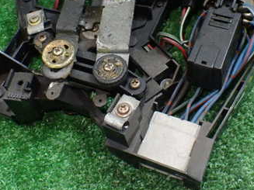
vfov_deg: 26.3
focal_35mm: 55
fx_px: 403
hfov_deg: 34.9
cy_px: 52
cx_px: 132
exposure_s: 1/100
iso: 800
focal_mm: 5.4
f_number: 2.3
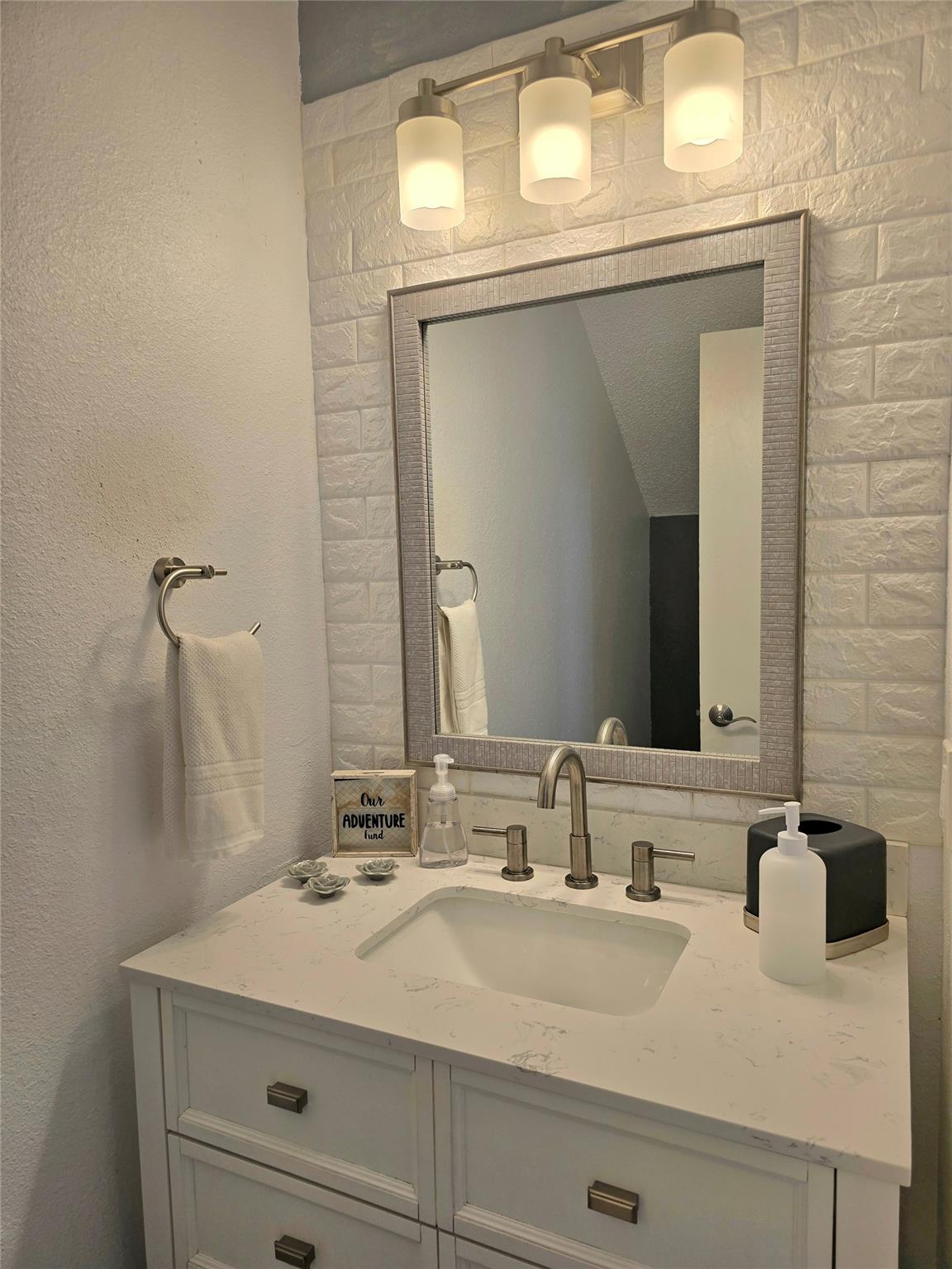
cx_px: 476
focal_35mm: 23
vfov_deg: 73.9
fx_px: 843
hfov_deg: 58.9
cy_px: 634
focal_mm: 6.3
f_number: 1.7
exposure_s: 1/182
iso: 20
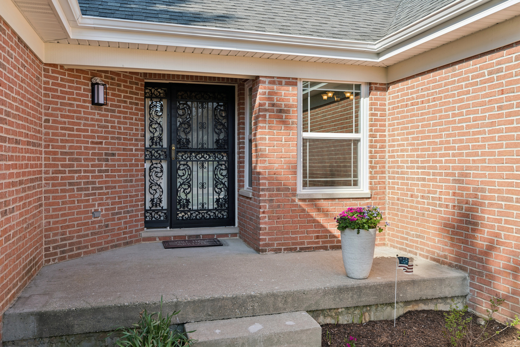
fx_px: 419
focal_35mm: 29
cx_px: 260
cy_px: 174
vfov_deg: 45.0
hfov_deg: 63.6
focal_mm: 29
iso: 200
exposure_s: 1/200
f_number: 8
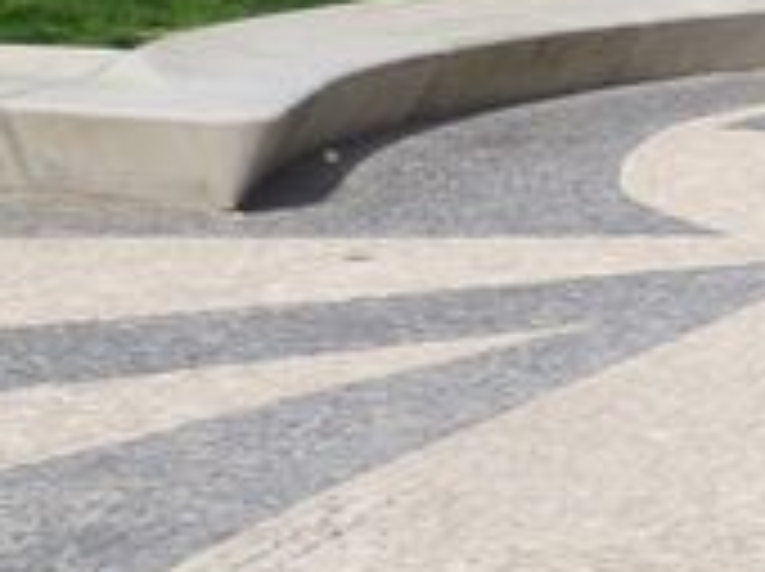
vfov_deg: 11.0
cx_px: 1539
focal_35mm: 132
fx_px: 2913
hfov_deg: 13.0
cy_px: -104
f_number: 9
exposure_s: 1/160
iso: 80
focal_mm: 5
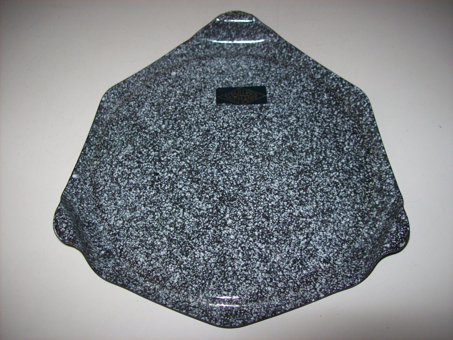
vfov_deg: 39.6
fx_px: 471
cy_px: 170
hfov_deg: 51.4
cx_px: 226
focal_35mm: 36
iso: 80
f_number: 2.7
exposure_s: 1/64
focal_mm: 6
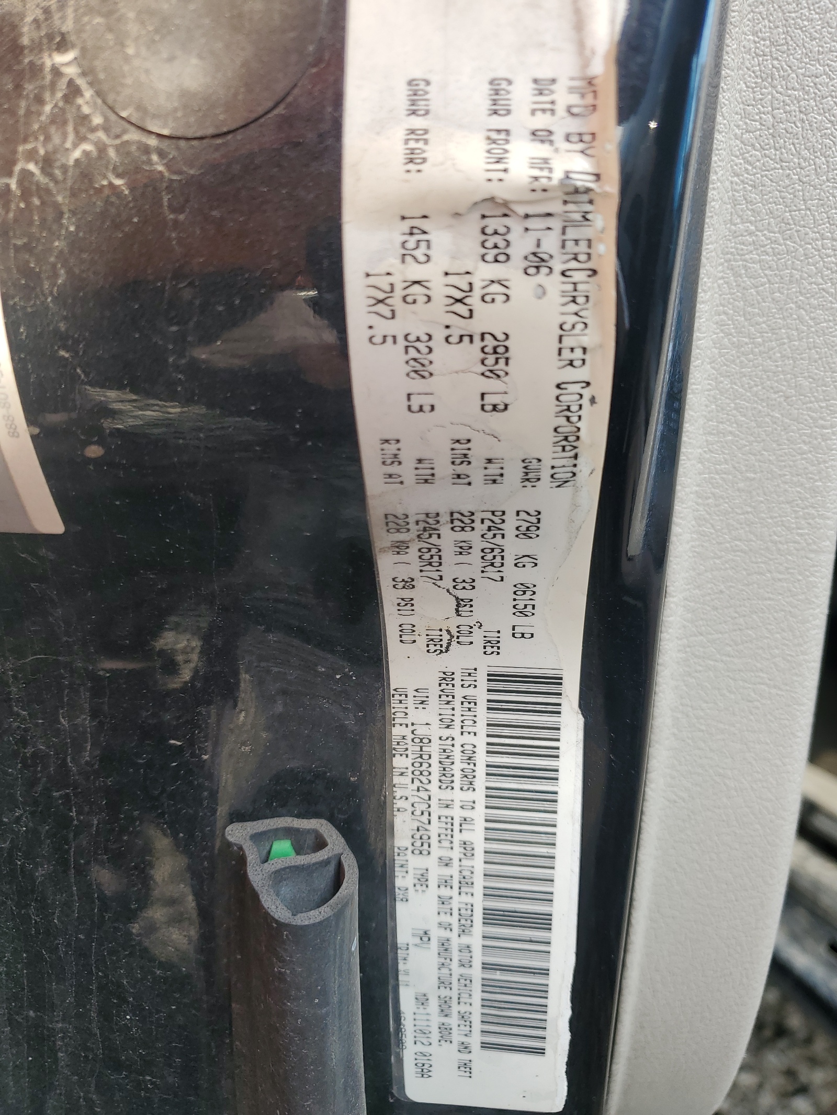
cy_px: 558
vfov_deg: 67.3
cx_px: 418
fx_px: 838
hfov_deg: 53.1
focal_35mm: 26
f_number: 1.5
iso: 50
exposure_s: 1/250
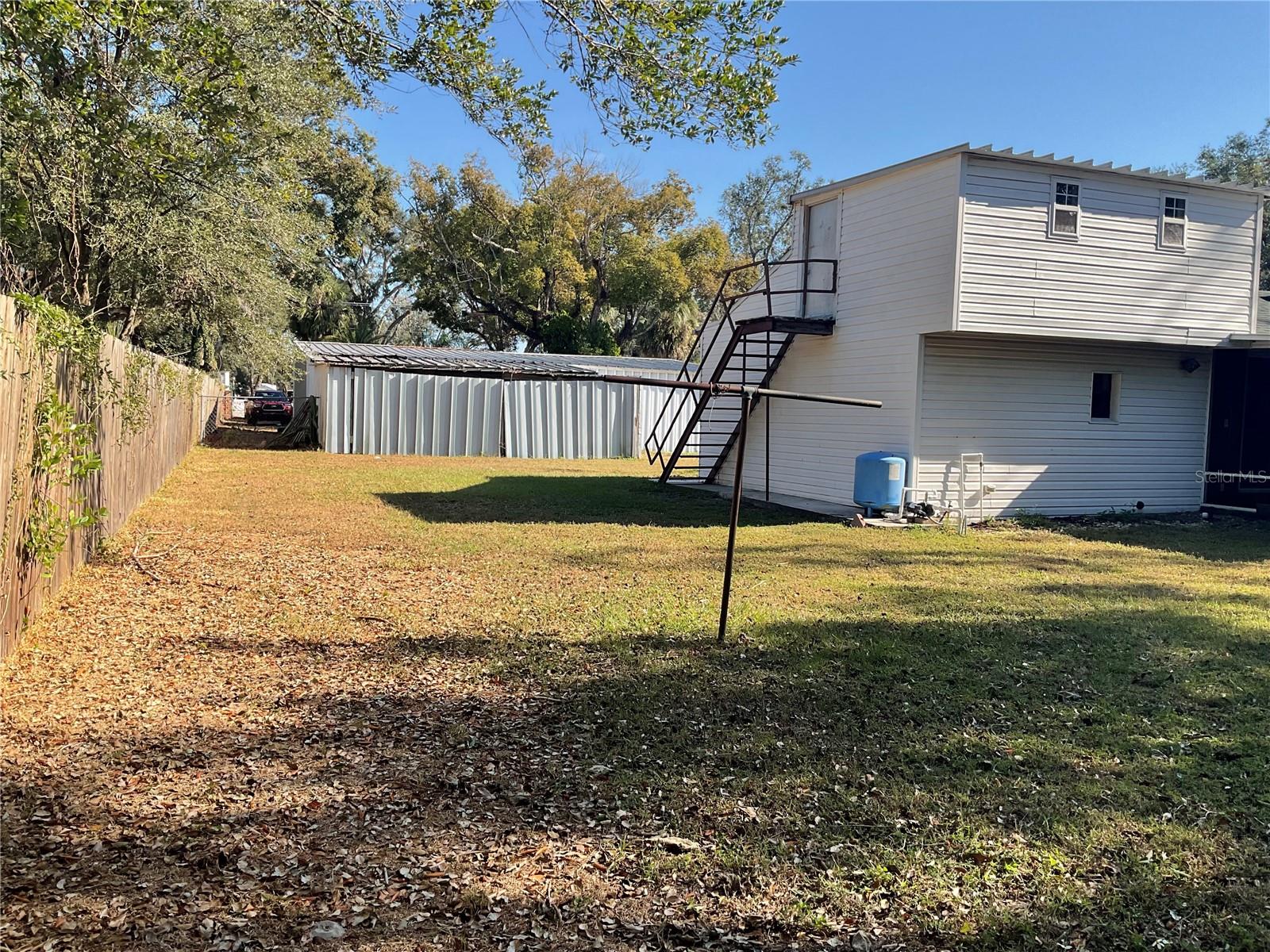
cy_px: 476
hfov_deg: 61.7
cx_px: 635
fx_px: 1064
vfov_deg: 48.2
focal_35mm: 29
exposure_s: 1/869
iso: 16
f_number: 1.8
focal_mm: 3
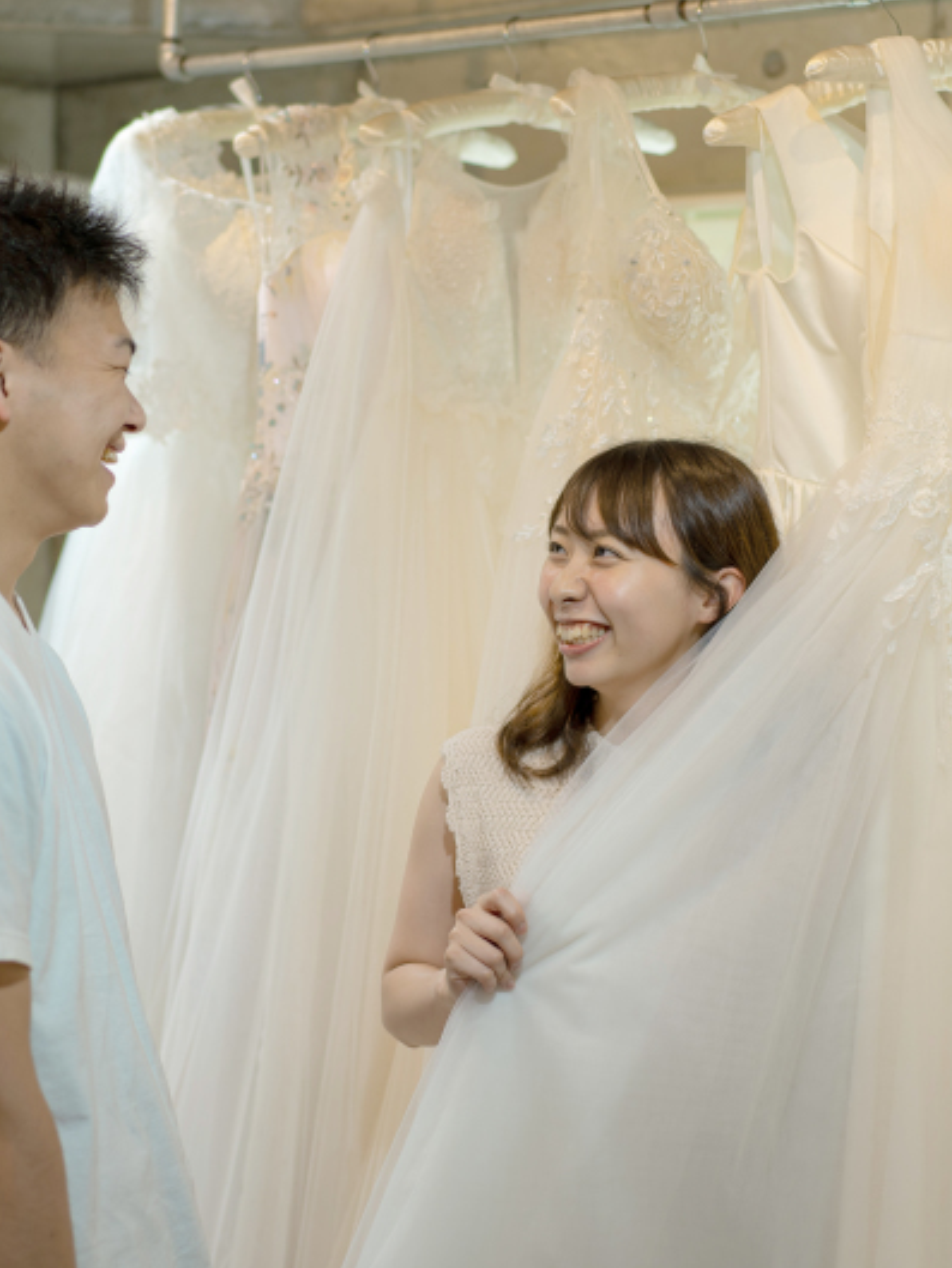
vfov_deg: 24.4
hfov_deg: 18.4
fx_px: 2932
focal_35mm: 80
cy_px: 634
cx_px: 465
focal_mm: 55
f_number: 2
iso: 80
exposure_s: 1/200
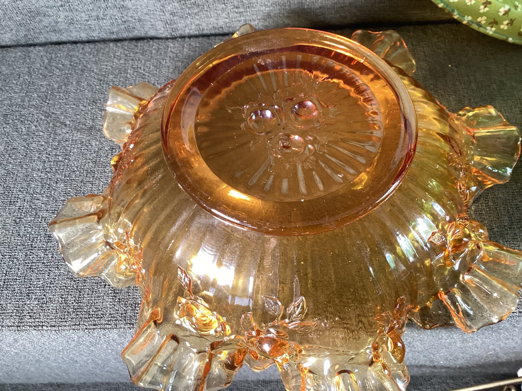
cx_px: 261
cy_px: 196
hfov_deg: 58.3
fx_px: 468
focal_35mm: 31
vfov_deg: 45.4
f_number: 2.4
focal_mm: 3.3
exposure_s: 1/50
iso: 200
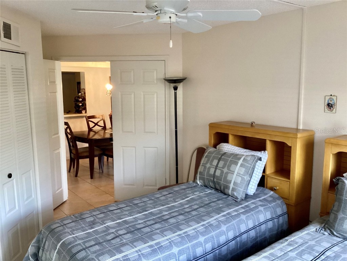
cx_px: 174
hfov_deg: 58.4
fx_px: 311
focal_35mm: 31
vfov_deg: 45.4
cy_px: 130
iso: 250
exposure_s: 1/60
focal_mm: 3.3
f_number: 2.4
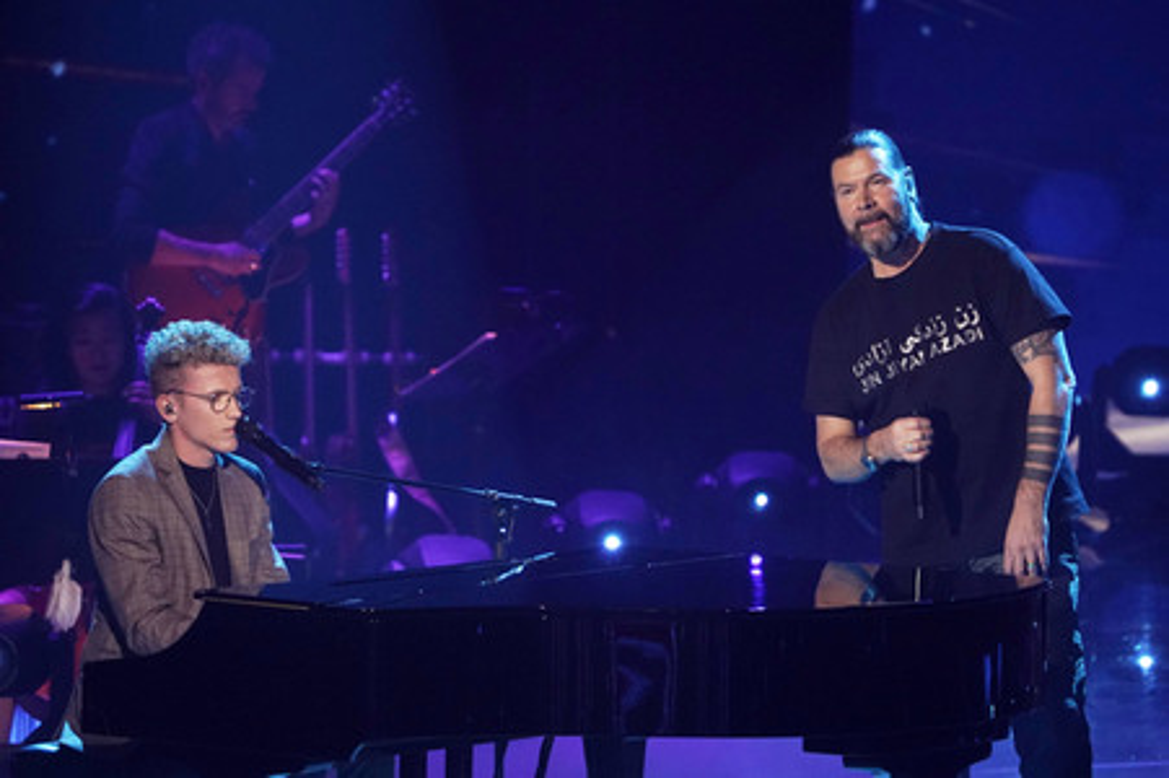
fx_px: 11843
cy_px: 389
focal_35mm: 365
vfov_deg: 3.8
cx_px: 584
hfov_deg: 5.7
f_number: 6.3
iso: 4000
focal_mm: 365
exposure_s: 1/160
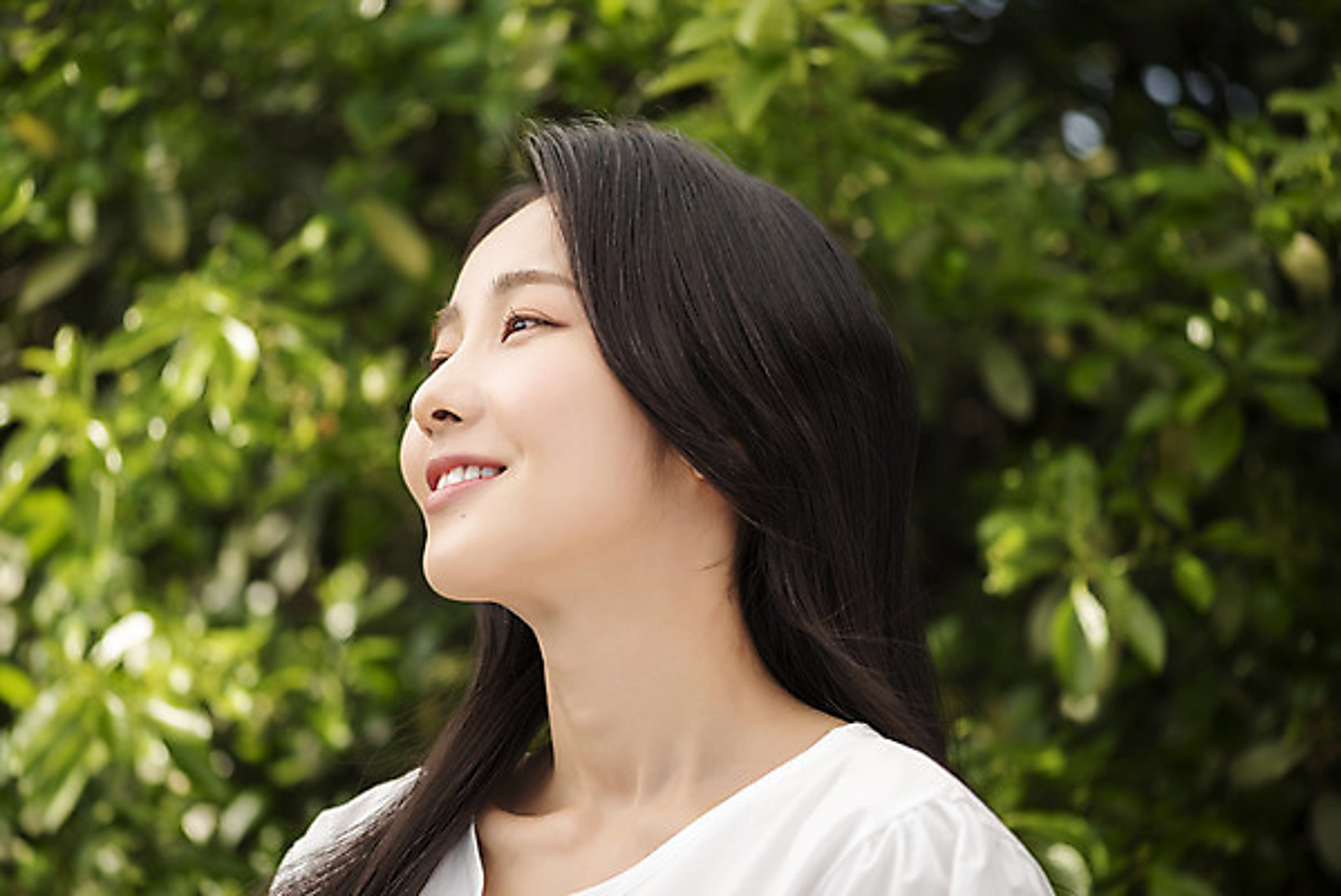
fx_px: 3913
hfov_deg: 19.4
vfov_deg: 13.1
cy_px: 448
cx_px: 670
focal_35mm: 105
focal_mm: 105
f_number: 4
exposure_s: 1/400
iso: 100
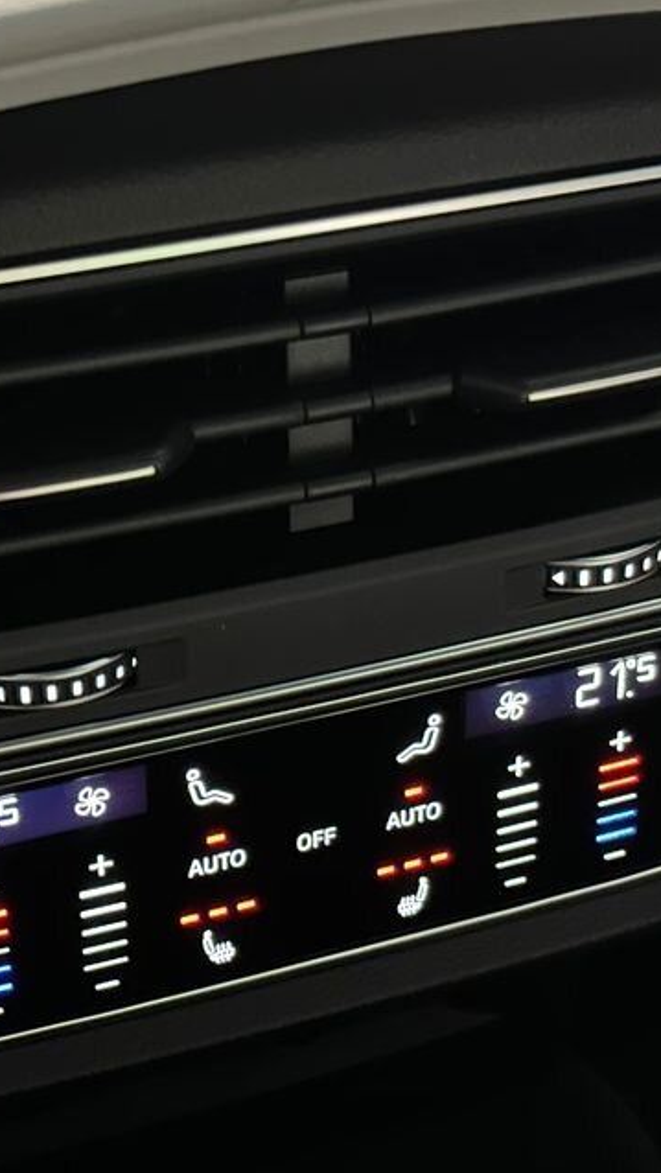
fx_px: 2614
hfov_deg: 14.4
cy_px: 527
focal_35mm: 84
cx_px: 330
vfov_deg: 25.3
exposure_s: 1/9
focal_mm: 6.86
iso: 800
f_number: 1.78
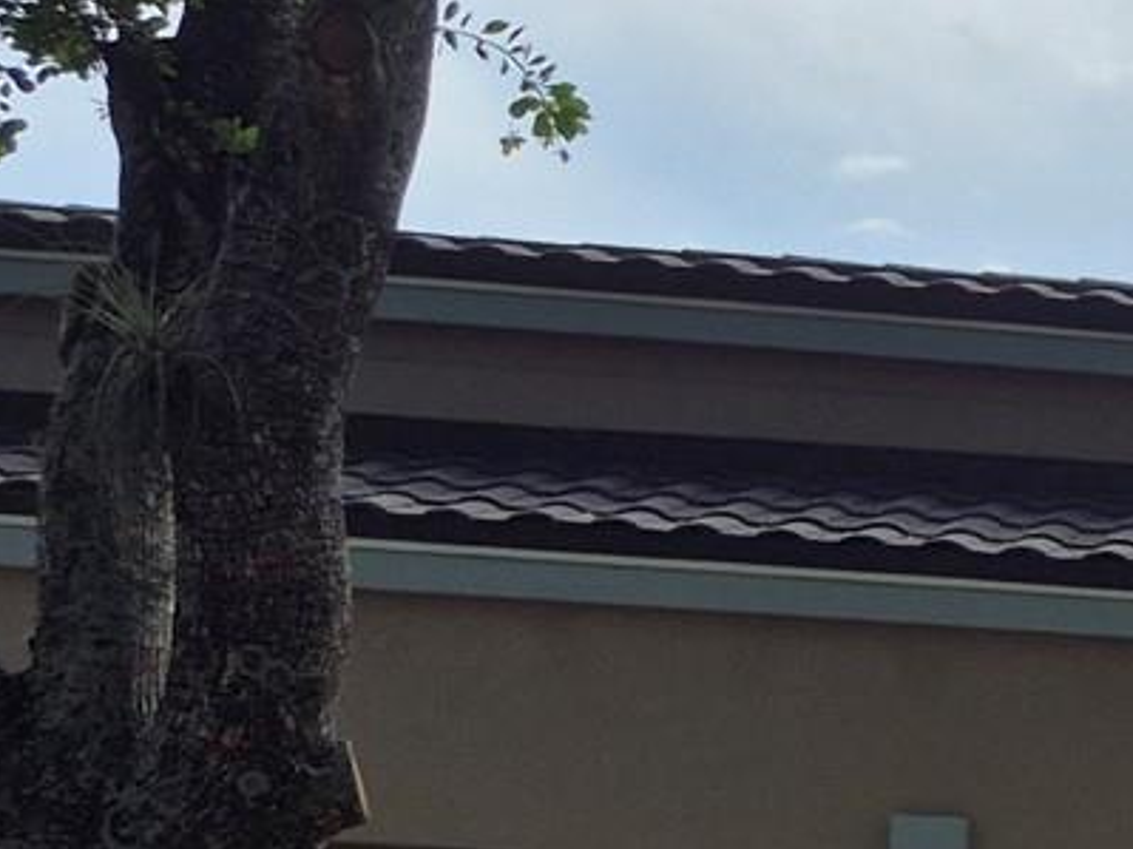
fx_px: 3861
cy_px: 1036
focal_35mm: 118
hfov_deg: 14.1
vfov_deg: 12.2
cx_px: 2249
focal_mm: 5.4
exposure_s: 1/2408
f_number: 1.8
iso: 25
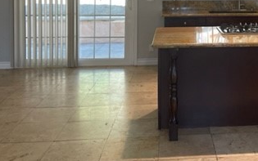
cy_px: -12
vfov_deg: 22.0
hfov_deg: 35.1
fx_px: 394
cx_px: 206
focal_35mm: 56
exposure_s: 1/120
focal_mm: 4.2
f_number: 1.6
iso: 125
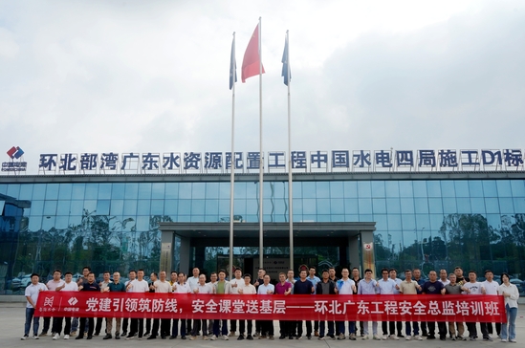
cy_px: 174
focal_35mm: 28
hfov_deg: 65.6
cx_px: 262
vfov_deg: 46.2
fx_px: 408
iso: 800
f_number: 11
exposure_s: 1/800
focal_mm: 28
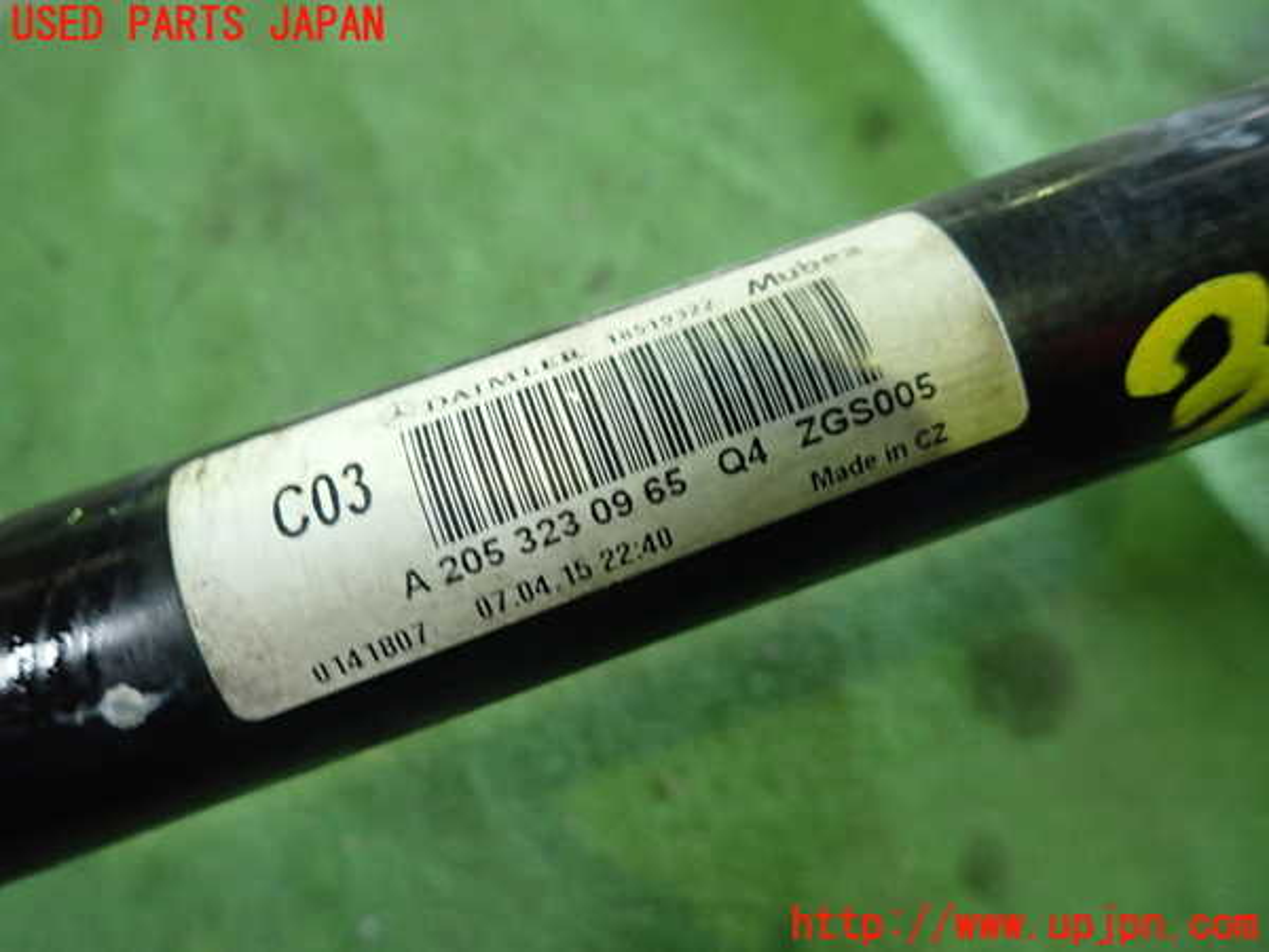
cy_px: 476
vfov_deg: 54.9
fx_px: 916
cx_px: 634
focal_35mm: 25
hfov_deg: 69.4
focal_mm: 4.5
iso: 500
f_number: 2
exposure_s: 1/30
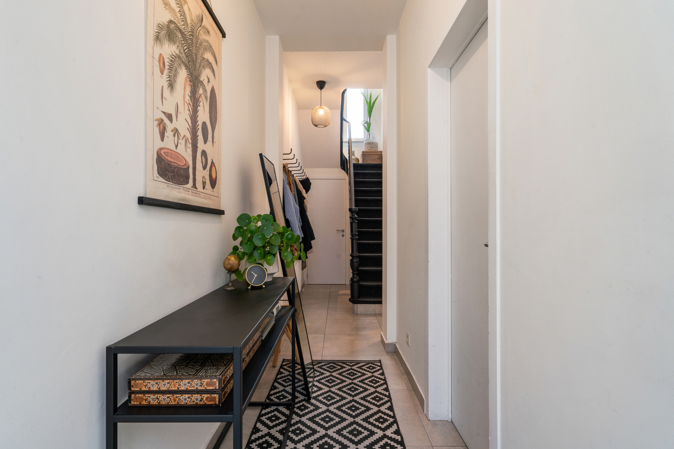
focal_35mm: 18
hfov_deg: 90.0
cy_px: 224
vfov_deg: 67.4
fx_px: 337
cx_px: 337
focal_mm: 18
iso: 250
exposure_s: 1/1.67
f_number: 11
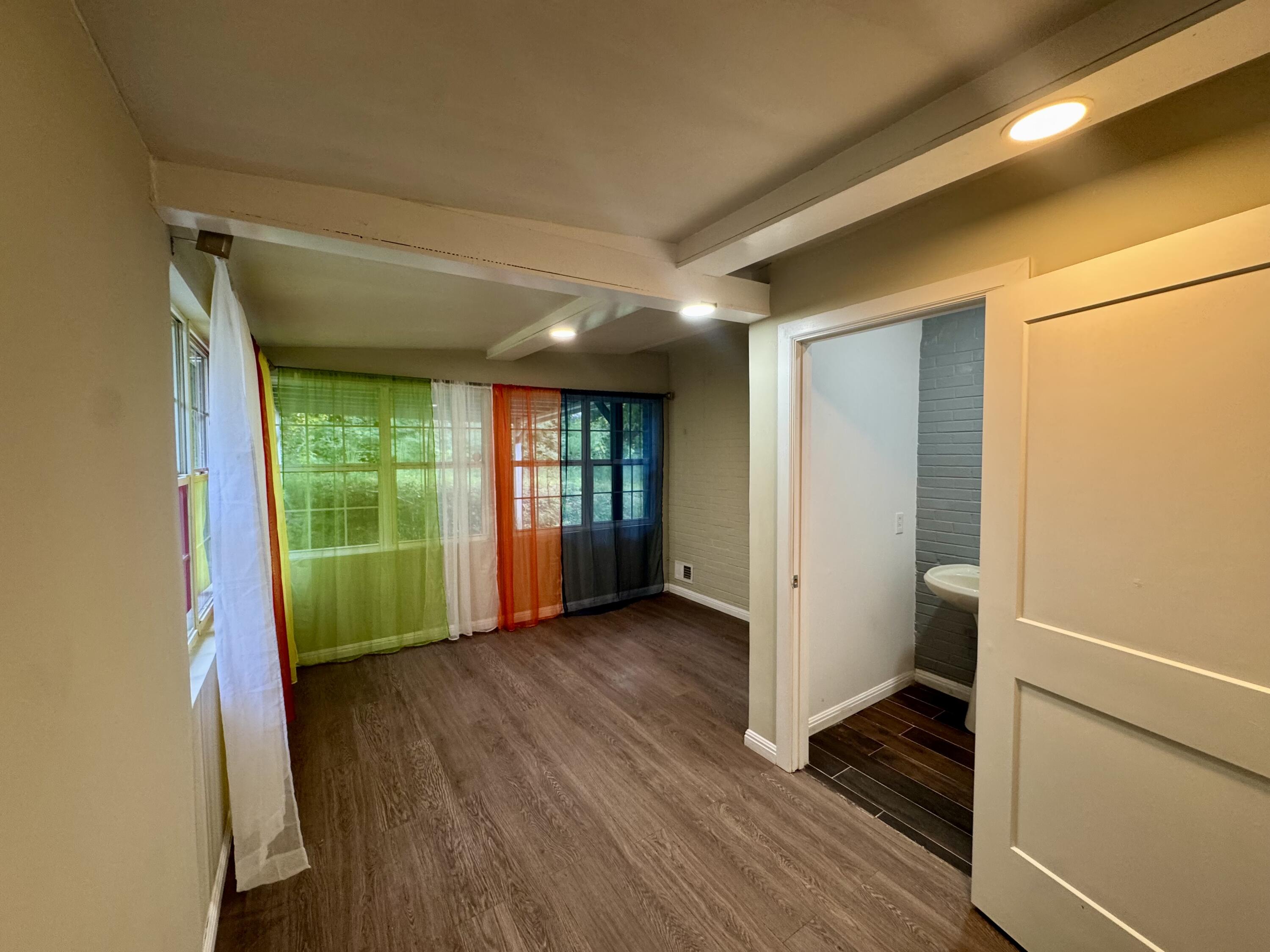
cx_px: 635
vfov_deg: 85.7
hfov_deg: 102.1
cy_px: 476
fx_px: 514
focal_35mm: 14
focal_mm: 2.22
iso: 200
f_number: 2.2
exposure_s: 1/60
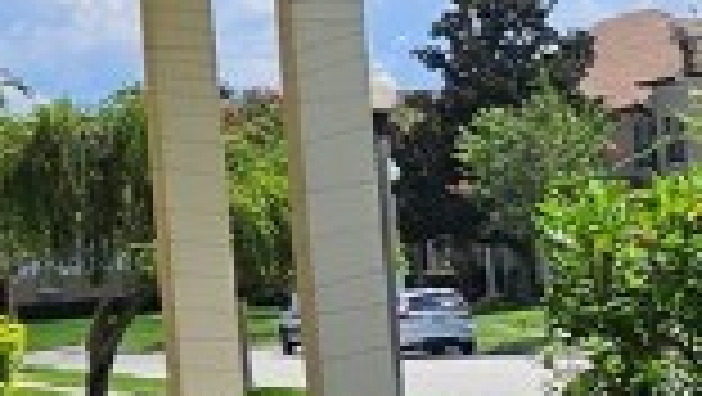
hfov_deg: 11.3
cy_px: 320
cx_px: 1584
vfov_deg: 7.4
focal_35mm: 164
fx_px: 3055
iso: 25
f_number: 1.8
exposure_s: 1/2384
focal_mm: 5.4
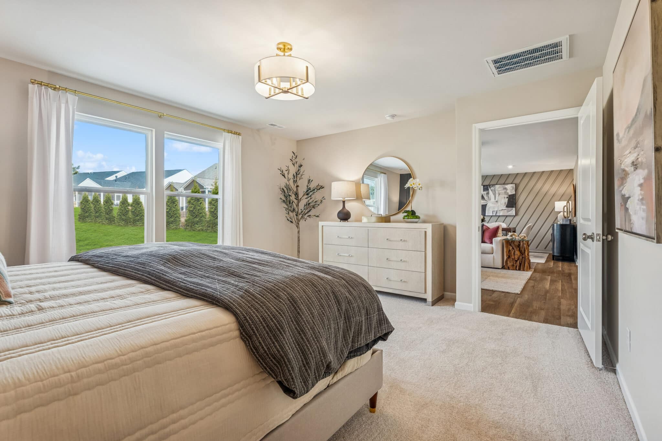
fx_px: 294
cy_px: 220
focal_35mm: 16
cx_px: 331
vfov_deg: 73.7
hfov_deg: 96.7
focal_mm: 16
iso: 640
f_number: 8
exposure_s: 1/30
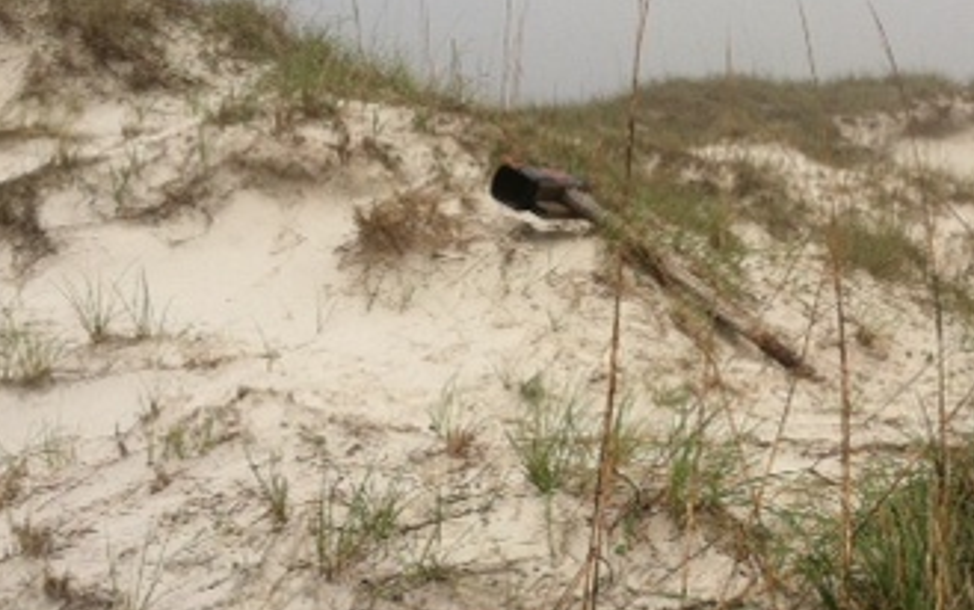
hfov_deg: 27.8
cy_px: 267
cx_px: 832
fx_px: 1912
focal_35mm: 72
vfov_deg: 18.1
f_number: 2.8
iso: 80
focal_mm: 3.85
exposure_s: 1/3000
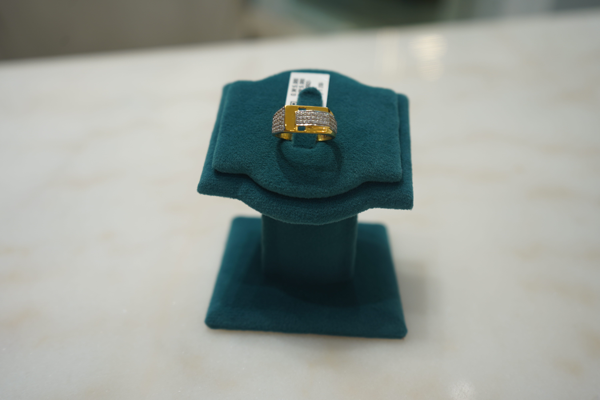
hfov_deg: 57.2
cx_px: 300
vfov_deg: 40.0
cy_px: 200
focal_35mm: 33
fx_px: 550
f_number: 4
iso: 100
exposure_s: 1/80
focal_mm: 33
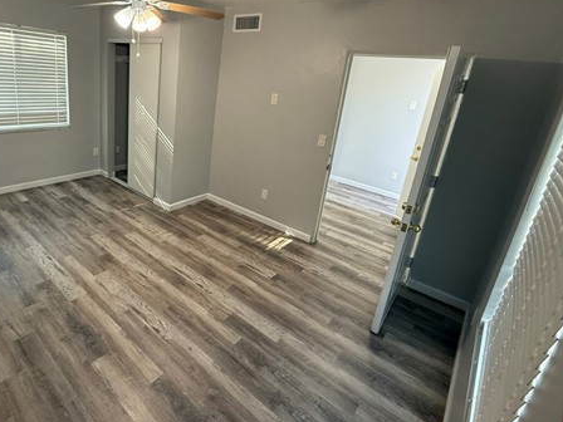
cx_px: 204
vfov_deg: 65.2
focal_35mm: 20
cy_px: 165
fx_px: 325
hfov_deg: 79.9
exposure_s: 1/120
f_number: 2.2
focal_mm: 2.22
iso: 200
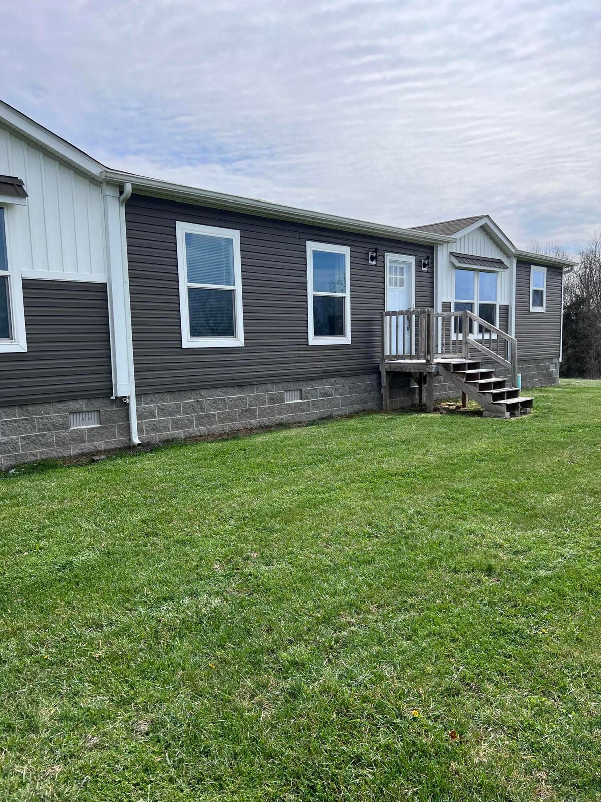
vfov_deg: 67.3
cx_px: 300
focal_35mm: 26
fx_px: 602
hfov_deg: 53.1
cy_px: 401
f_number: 1.5
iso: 50
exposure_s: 1/6579
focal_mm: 5.7
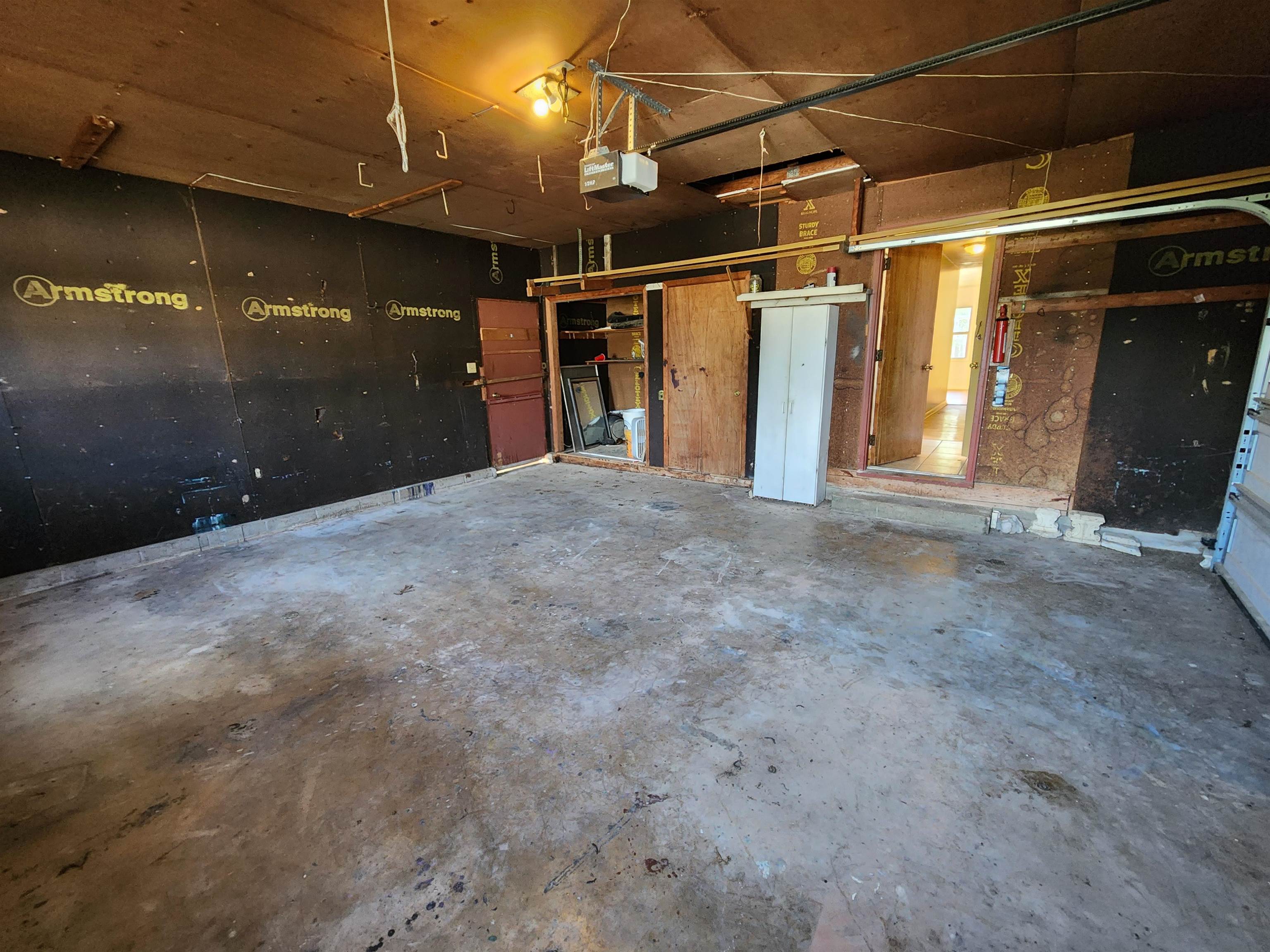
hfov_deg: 106.2
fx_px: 477
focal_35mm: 13
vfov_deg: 89.9
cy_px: 476
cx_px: 635
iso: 500
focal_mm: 2.2
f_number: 2.2
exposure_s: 1/30
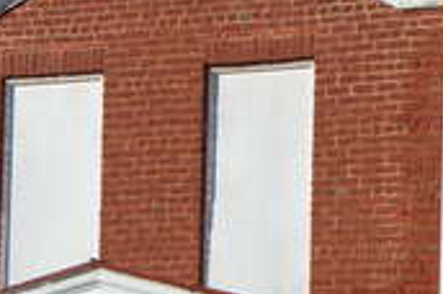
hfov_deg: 8.7
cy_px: 389
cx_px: 149
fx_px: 2911
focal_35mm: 237
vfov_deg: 5.7
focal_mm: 34
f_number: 10
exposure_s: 1/400
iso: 100
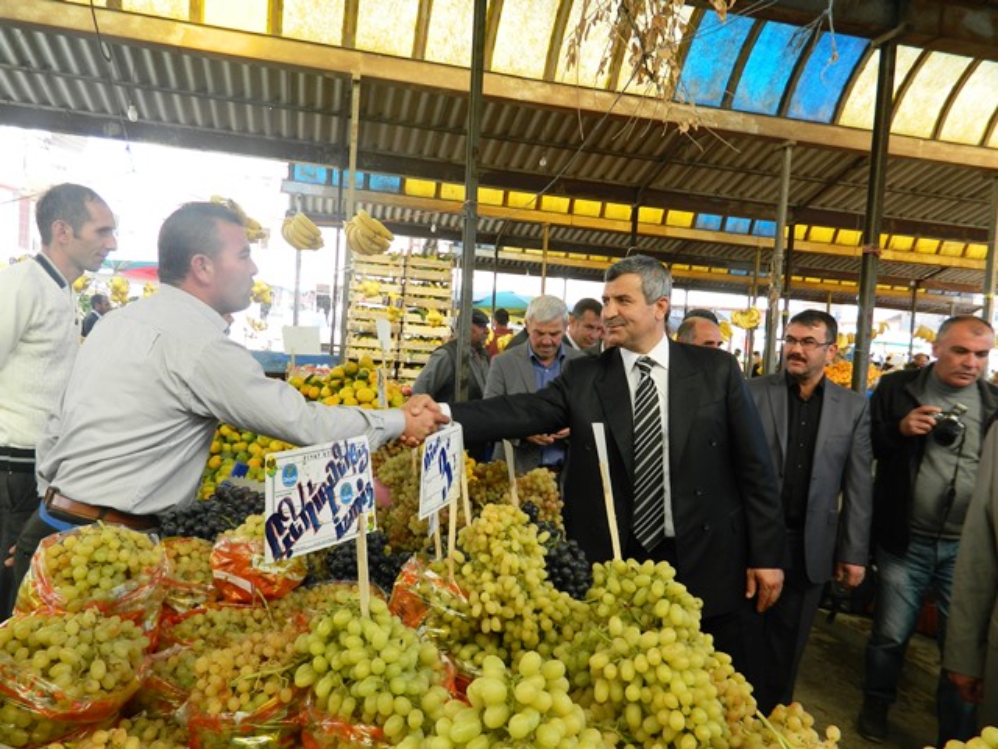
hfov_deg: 69.4
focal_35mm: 25
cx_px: 499
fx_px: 721
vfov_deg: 54.9
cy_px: 374
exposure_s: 1/100
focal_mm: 4.5
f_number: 3.1
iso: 80
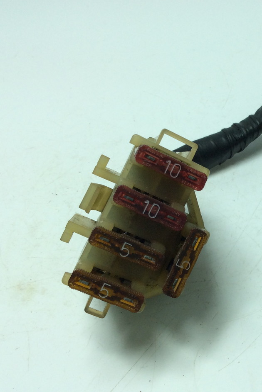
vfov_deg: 43.6
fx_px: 491
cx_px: 253
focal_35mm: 45
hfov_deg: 28.3
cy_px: 194
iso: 32
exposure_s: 1/502
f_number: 2.4
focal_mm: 3.3
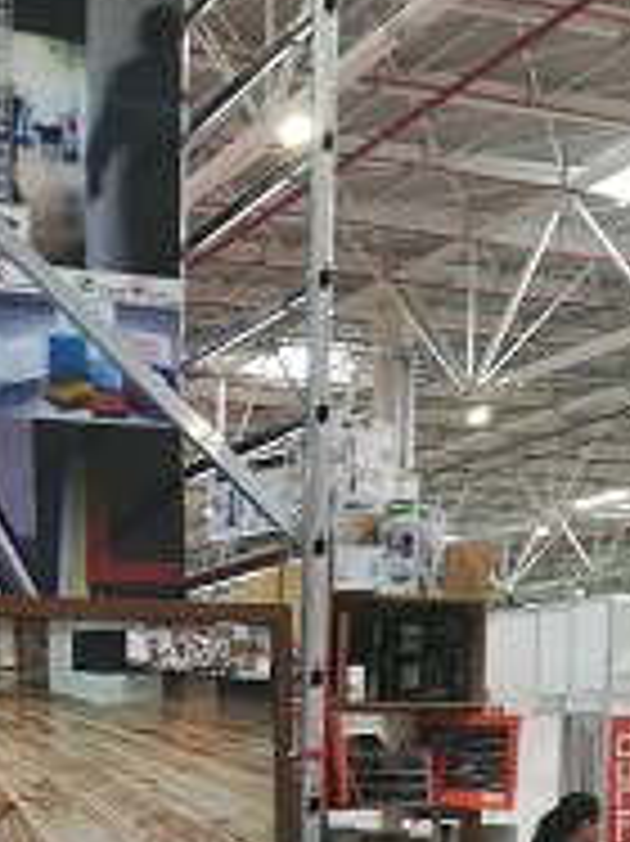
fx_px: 1531
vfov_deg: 28.2
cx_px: -14
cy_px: 912
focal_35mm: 63
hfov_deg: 22.3
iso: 200
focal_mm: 3.83
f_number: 2.2
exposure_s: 1/33.3
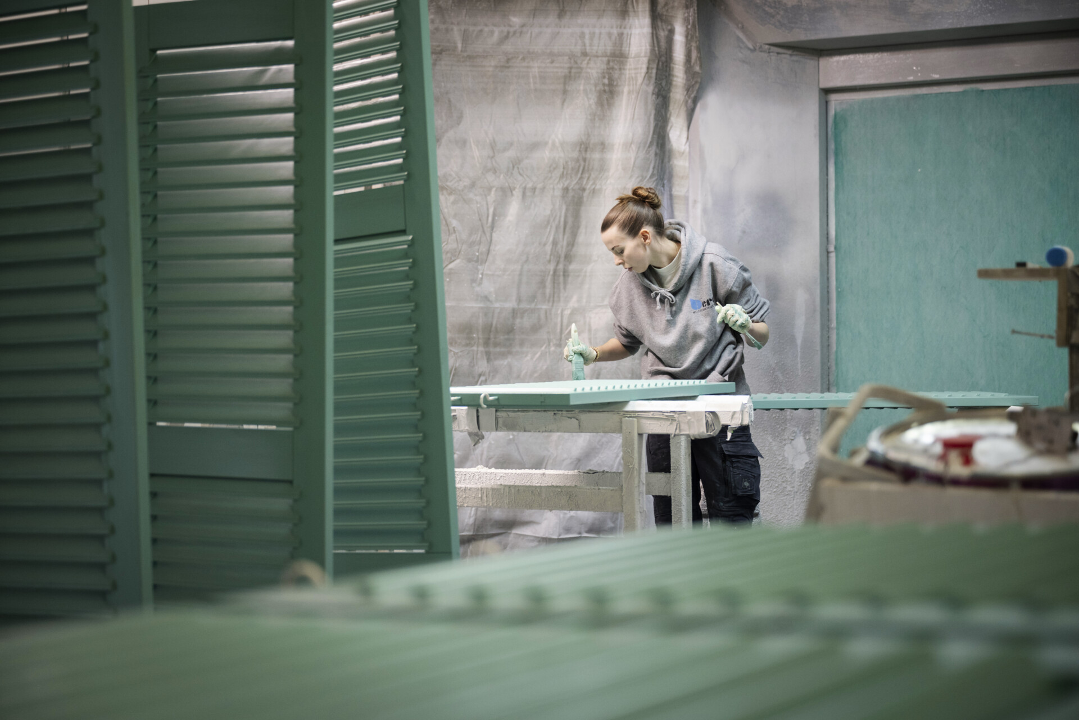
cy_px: 360
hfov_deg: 34.5
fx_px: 1738
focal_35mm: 58
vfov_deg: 23.4
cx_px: 540
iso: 800
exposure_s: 1/200
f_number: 2.8
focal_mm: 58
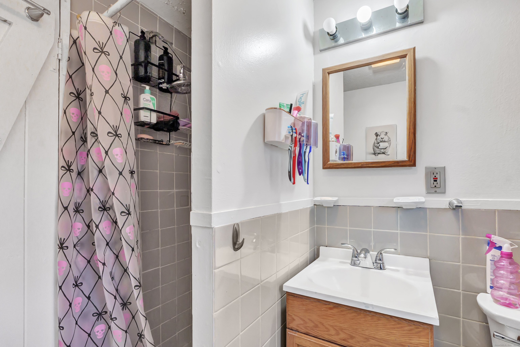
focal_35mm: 17
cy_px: 174
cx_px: 260
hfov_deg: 93.3
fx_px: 246
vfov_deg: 70.4
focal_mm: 11.5
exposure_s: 1/13
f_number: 9
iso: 800
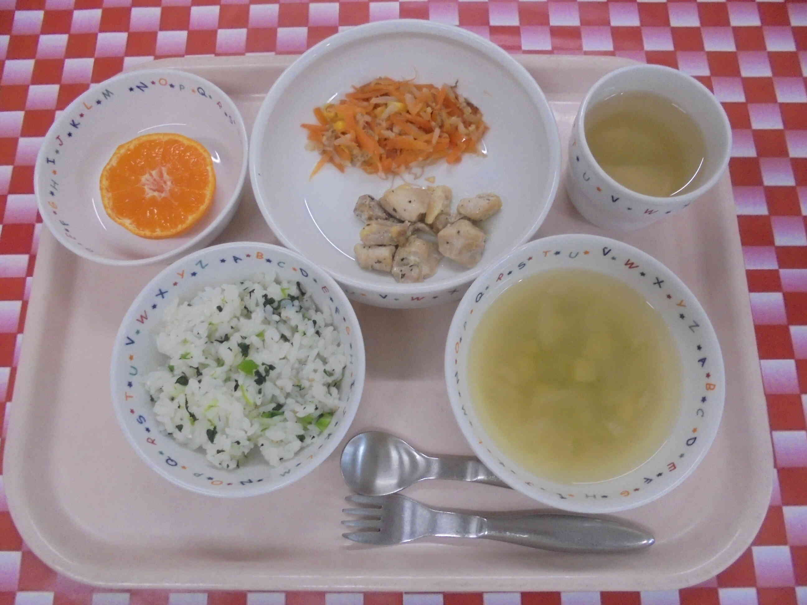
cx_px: 404
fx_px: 606
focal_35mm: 26
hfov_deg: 67.3
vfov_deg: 53.1
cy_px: 302
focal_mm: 4.6
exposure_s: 1/125
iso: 500
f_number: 3.5
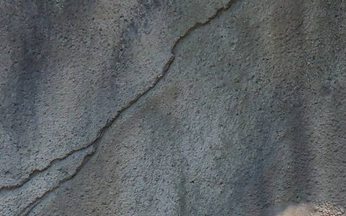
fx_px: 4017
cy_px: 239
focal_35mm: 426
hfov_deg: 4.9
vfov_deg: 3.1
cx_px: 57
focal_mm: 25.8
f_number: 4.3
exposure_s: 1/800
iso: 200
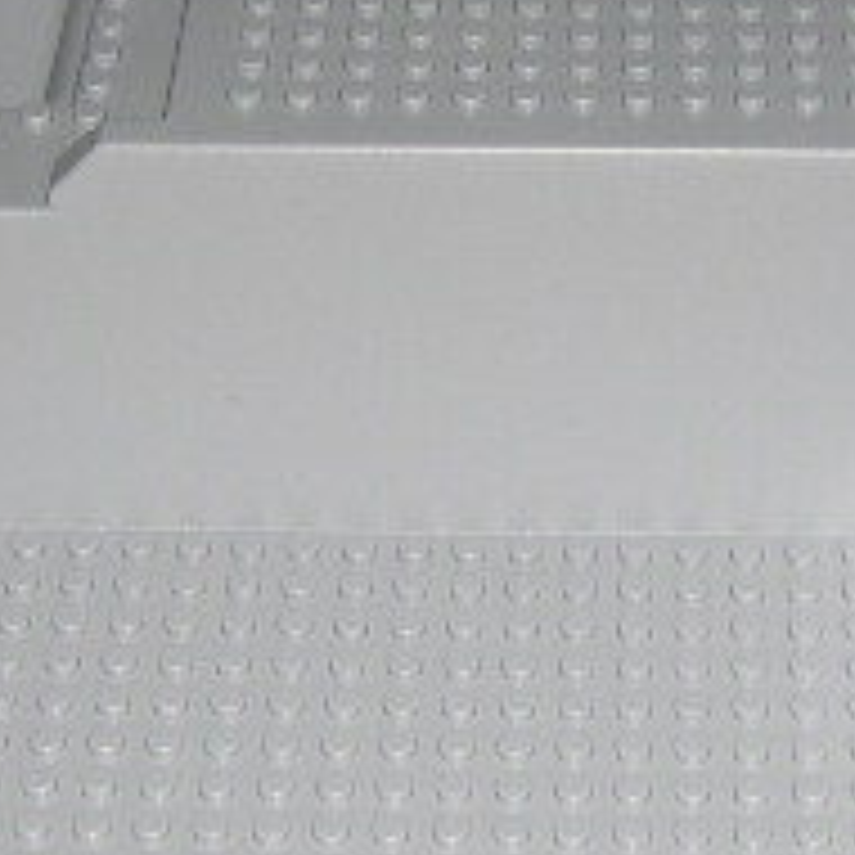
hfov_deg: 13.9
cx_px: 603
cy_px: 148
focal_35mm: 125
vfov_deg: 13.9
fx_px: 3493
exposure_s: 1/60
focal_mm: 9
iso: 100
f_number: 2.9
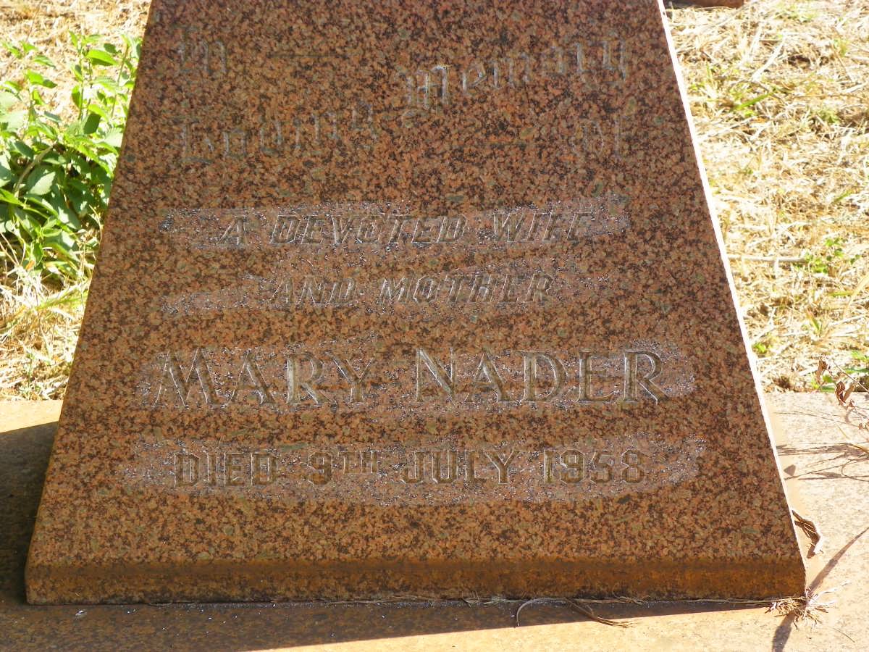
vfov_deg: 13.0
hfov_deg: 17.3
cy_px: 326
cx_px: 434
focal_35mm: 114
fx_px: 2862
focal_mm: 20.2
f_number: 4
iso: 64
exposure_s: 1/100
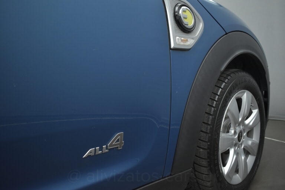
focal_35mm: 27
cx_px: 142
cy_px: 95
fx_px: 214
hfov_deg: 67.4
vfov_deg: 48.0
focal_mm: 18
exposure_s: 1/160
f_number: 3.5
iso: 1600
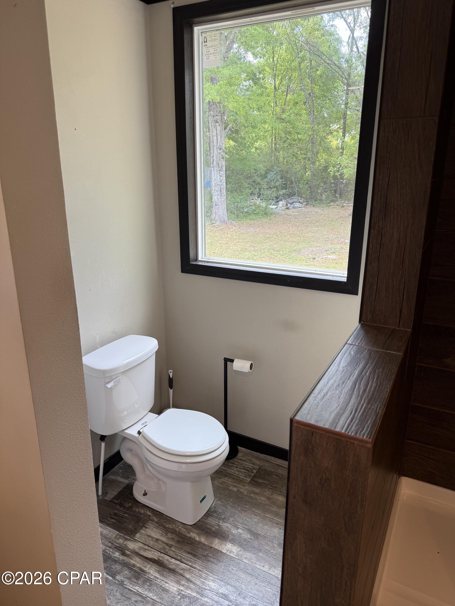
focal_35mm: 24
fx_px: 421
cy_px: 303
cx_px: 228
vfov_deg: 71.6
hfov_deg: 56.8
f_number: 1.78
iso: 64
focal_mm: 6.76
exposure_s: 1/120
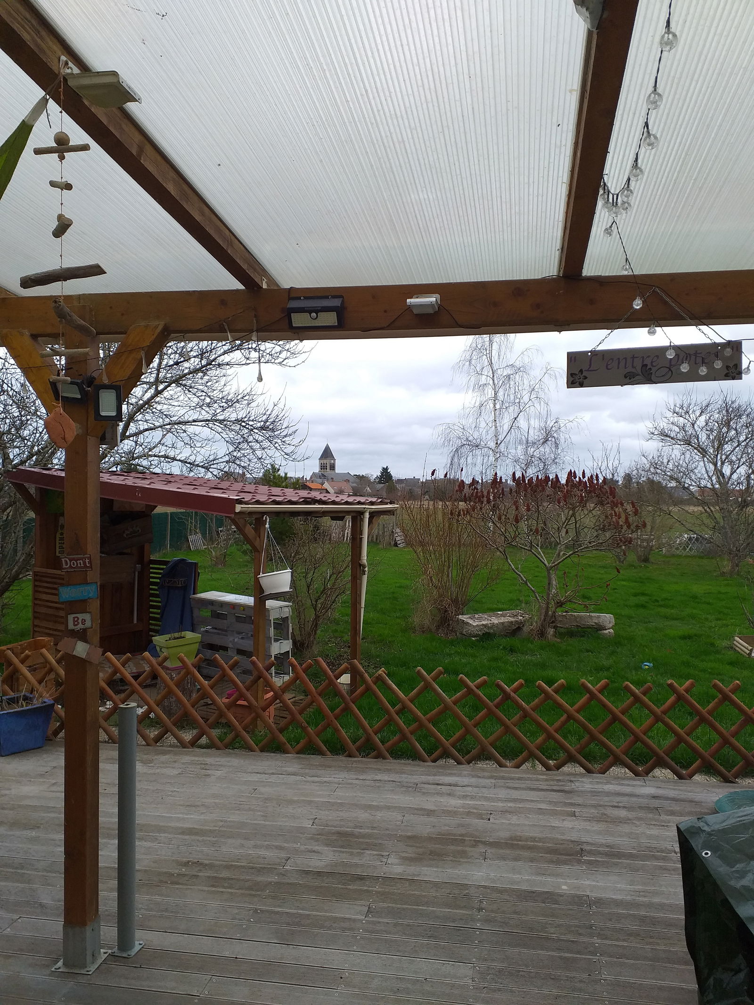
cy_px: 502
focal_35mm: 26
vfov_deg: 67.3
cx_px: 377
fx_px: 755
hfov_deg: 53.1
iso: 40
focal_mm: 3.6
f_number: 1.9
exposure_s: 1/248
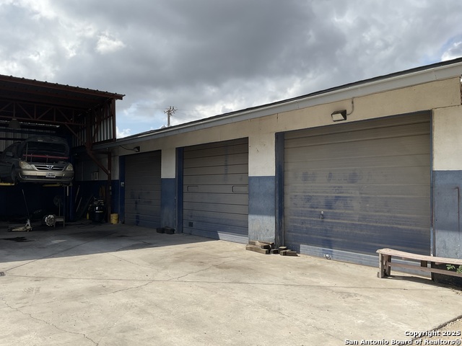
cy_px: 173
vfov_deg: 48.2
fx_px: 387
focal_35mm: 29
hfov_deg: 61.7
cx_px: 231
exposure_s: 1/2320
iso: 16
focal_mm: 3
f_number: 1.8
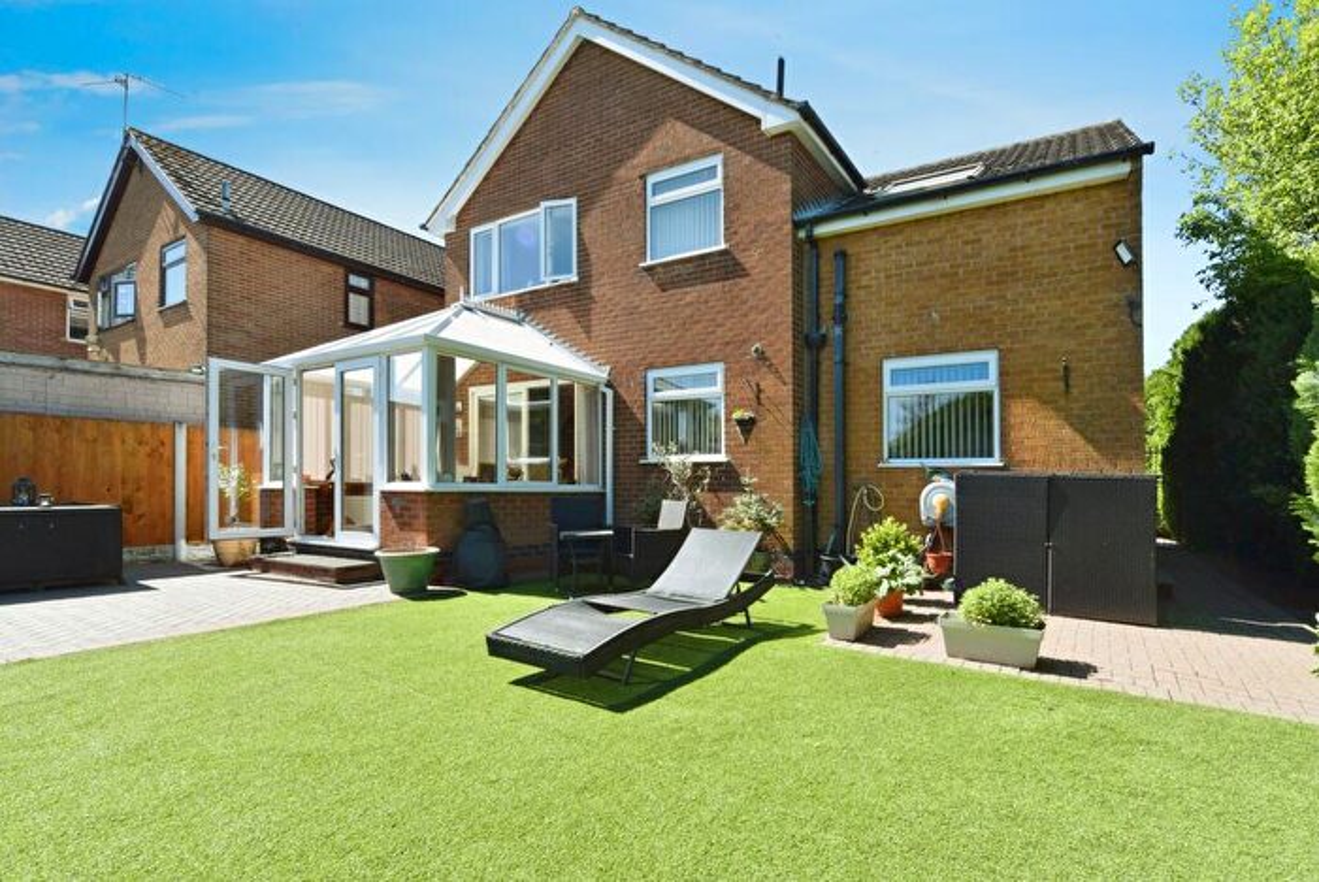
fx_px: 513
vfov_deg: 81.3
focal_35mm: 14
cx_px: 660
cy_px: 441
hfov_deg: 104.2
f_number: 8
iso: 200
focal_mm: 14
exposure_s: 1/250
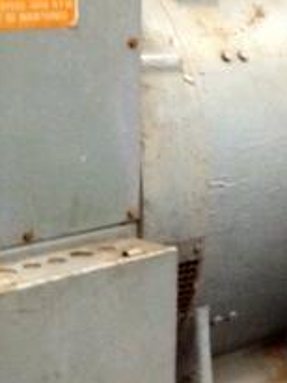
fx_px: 1207
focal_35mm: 109
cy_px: 147
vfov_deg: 18.0
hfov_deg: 12.8
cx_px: 444
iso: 500
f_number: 2.4
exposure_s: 1/15
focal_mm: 4.28
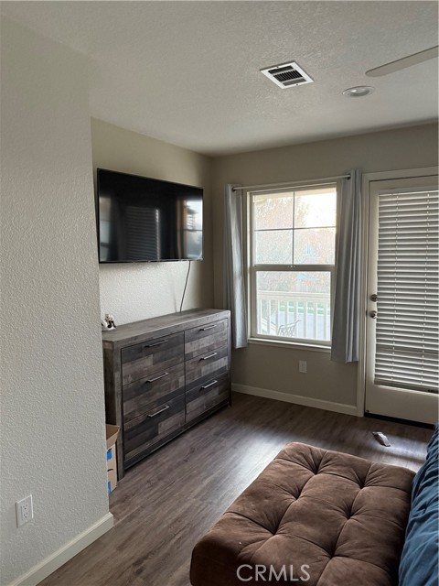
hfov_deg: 56.8
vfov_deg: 71.6
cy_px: 293
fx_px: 406
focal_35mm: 24
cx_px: 220
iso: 800
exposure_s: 1/60
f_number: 1.78
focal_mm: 6.76
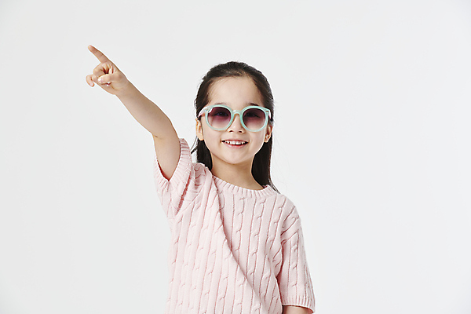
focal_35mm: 150
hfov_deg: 13.7
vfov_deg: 9.1
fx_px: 1962
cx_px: 236
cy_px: 157
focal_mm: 150
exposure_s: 1/125
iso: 100
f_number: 11
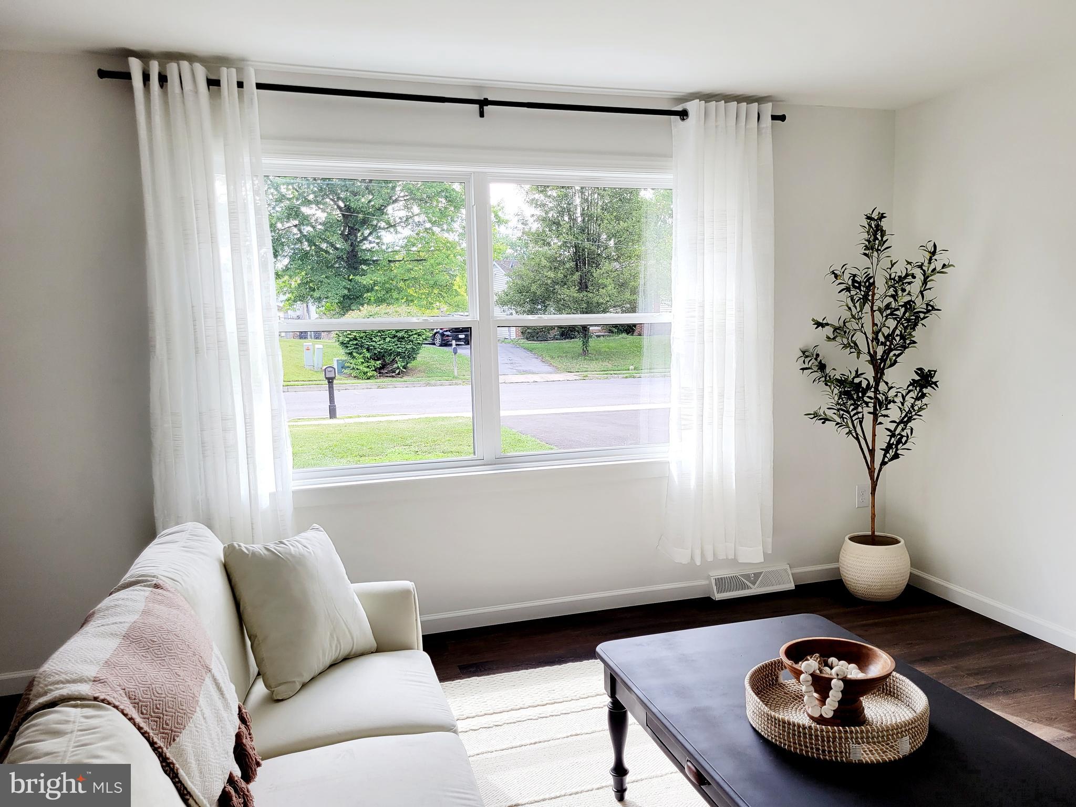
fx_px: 808
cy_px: 404
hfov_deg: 67.3
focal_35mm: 26
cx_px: 538
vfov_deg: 53.0
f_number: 1.8
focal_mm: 5.4
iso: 40
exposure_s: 1/208
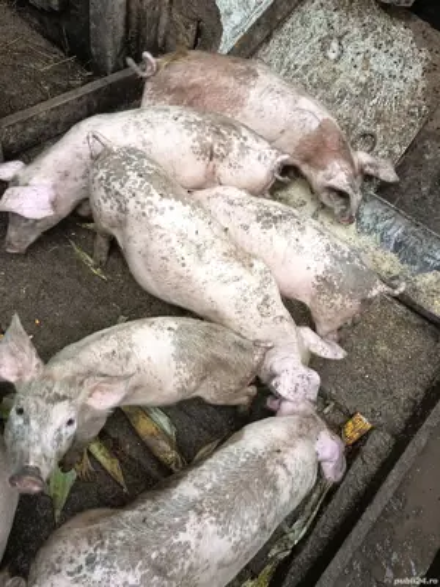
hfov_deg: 46.8
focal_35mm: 30
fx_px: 508
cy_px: 294
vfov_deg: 60.0
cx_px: 220
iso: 226
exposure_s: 1/100
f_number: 1.7
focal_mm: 5.27
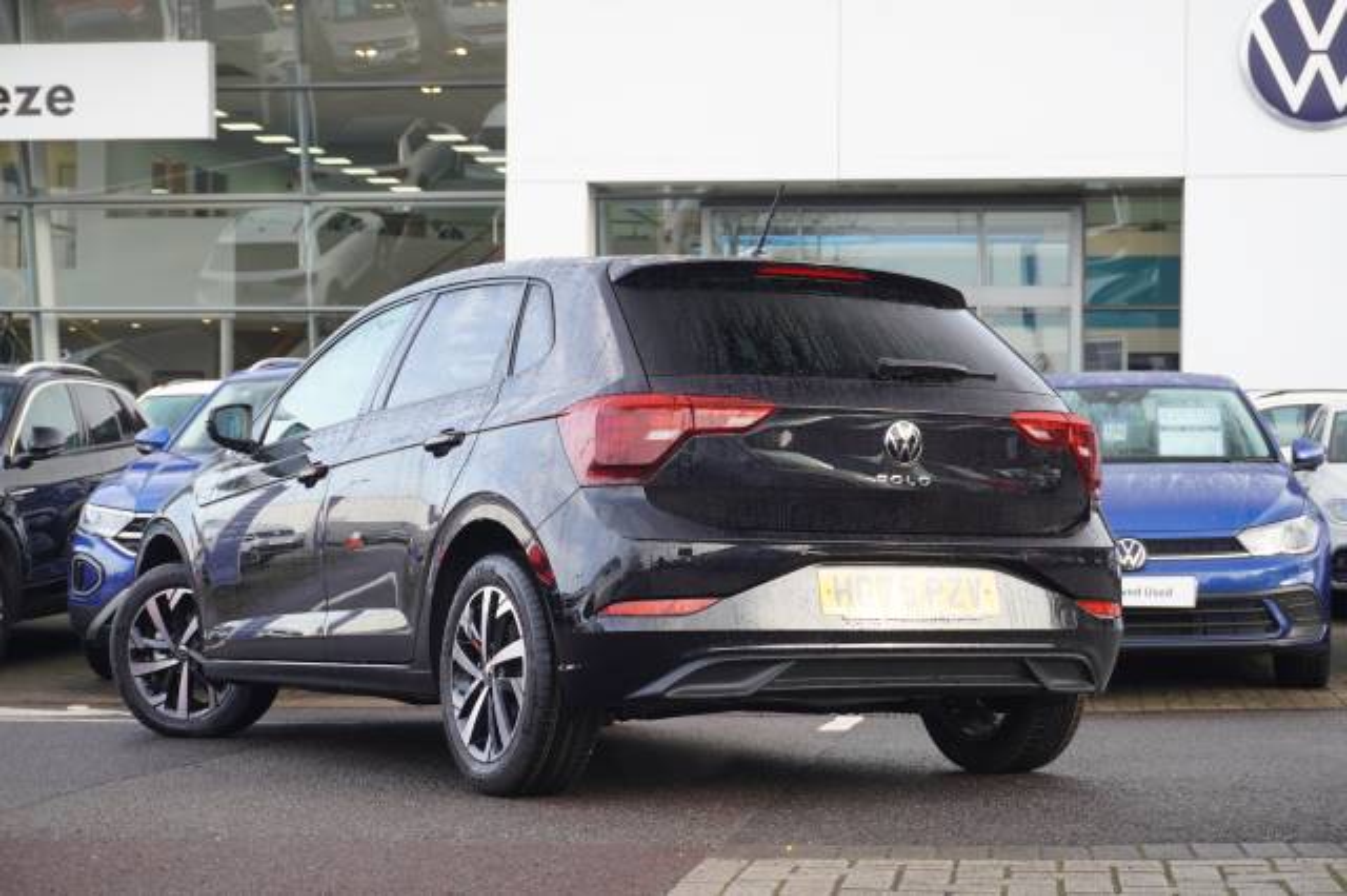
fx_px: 2468
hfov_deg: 30.5
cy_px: 448
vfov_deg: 20.6
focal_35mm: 66
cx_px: 674
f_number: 5.6
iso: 250
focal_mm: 44
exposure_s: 1/80
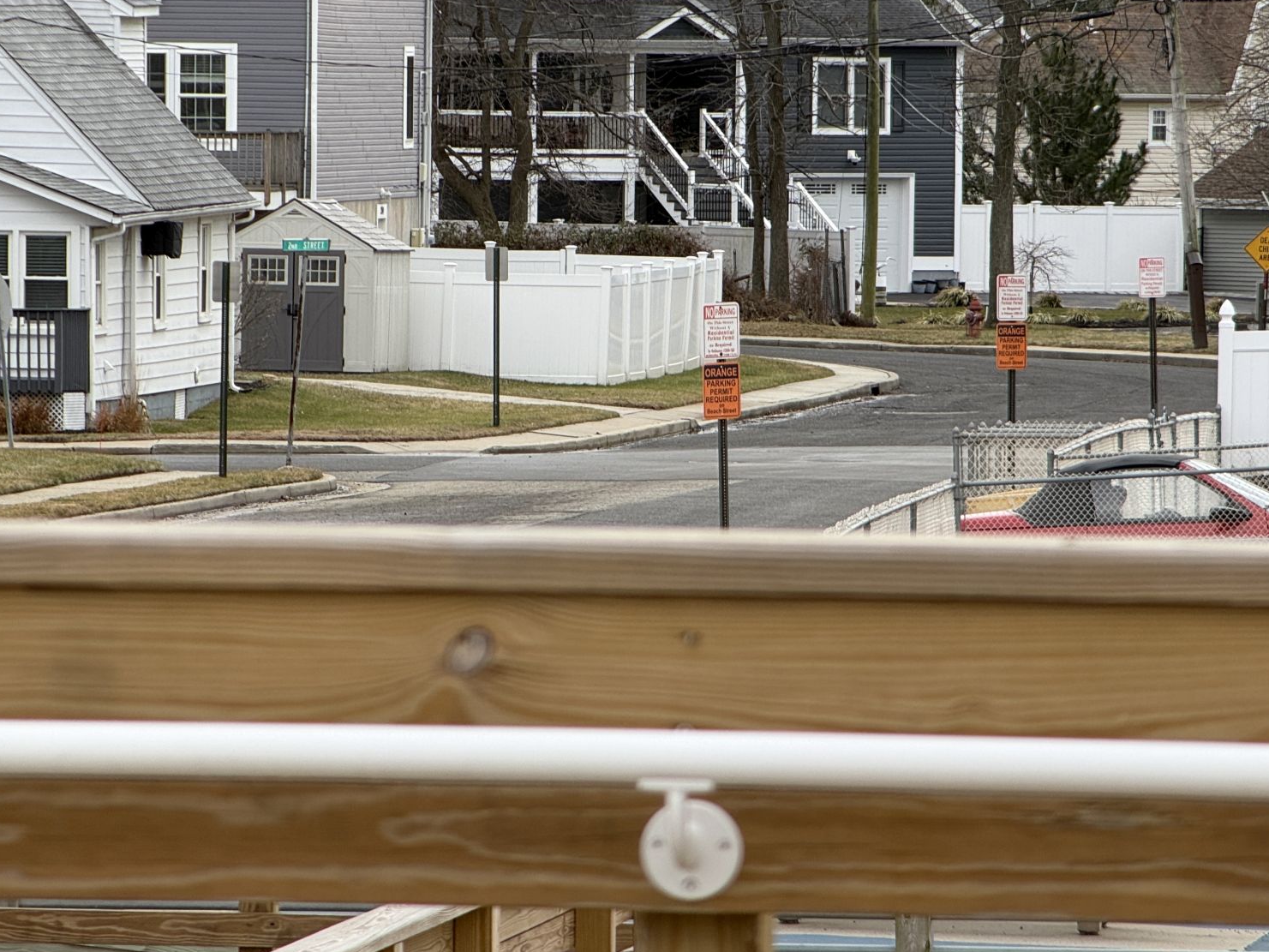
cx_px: 711
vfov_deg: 9.2
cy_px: 404
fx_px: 5939
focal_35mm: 162
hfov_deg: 12.2
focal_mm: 15.66
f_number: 2.8
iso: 50
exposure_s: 1/232
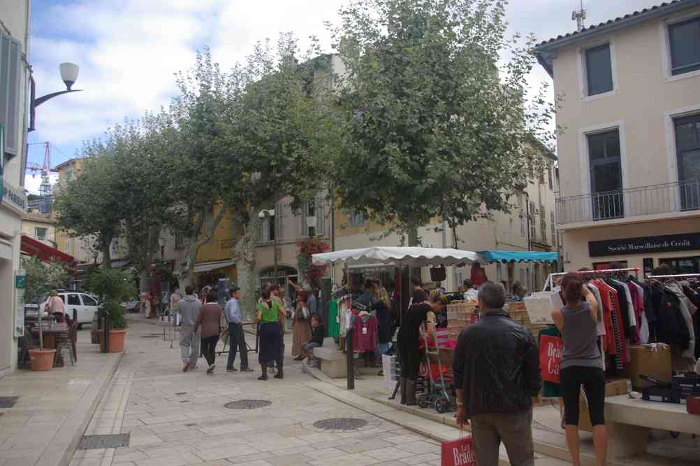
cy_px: 233
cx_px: 350
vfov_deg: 41.6
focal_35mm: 32
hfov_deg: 59.5
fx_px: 612
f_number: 6.7
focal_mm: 21
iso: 100
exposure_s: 1/125
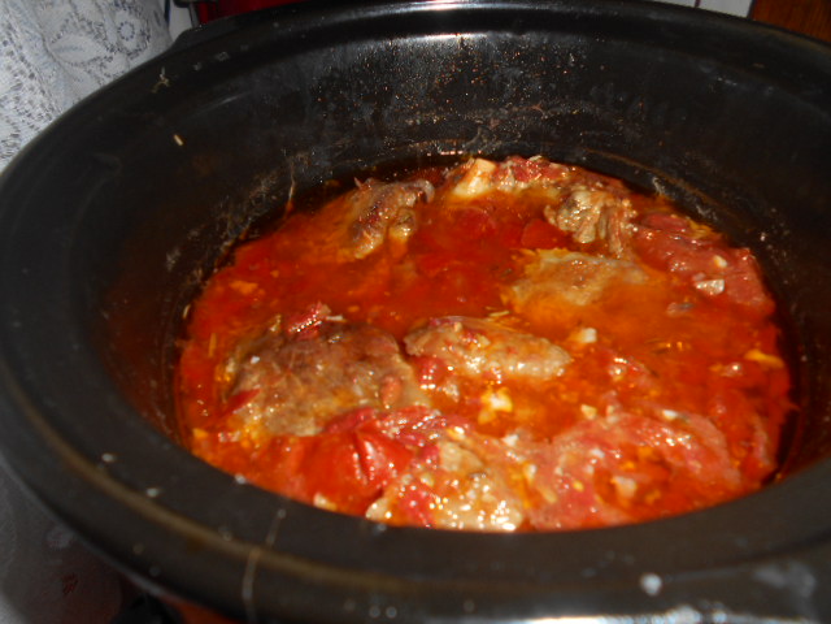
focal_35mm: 26
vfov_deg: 53.1
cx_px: 416
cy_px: 312
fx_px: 624
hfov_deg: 67.3
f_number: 3.2
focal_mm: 4.6
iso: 80
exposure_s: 1/25
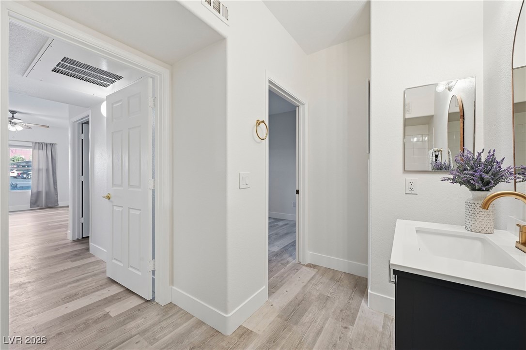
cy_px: 175
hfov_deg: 104.3
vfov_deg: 81.2
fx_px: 205
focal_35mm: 14
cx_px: 263
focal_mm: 14
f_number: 9
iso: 500
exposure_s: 1/250
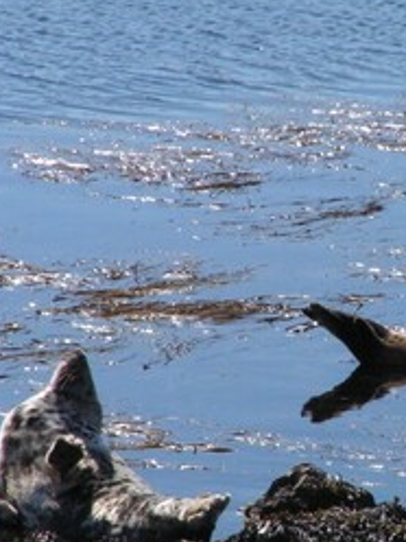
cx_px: 369
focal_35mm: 704
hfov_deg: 2.1
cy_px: 322
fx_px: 11009
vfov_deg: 2.8
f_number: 8
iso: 100
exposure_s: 1/400
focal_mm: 63
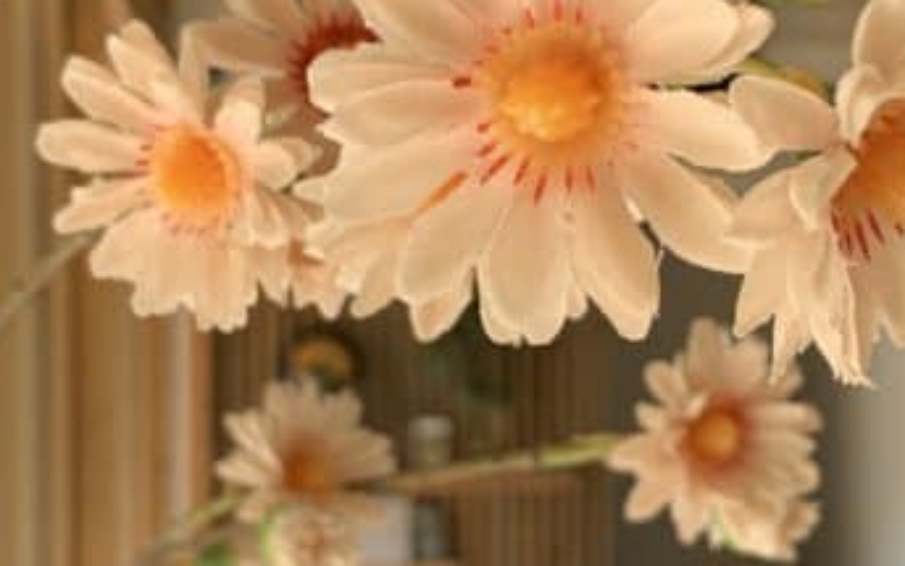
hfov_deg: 25.0
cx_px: 639
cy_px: 334
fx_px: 2022
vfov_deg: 15.9
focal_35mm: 82
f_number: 1.8
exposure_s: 1/121
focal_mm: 4.25
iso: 64
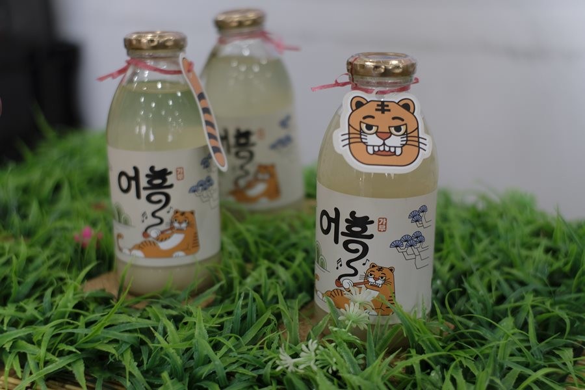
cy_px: 195
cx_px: 292
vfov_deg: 25.5
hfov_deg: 37.5
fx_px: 861
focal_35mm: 53
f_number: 2
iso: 200
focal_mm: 35
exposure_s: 1/125
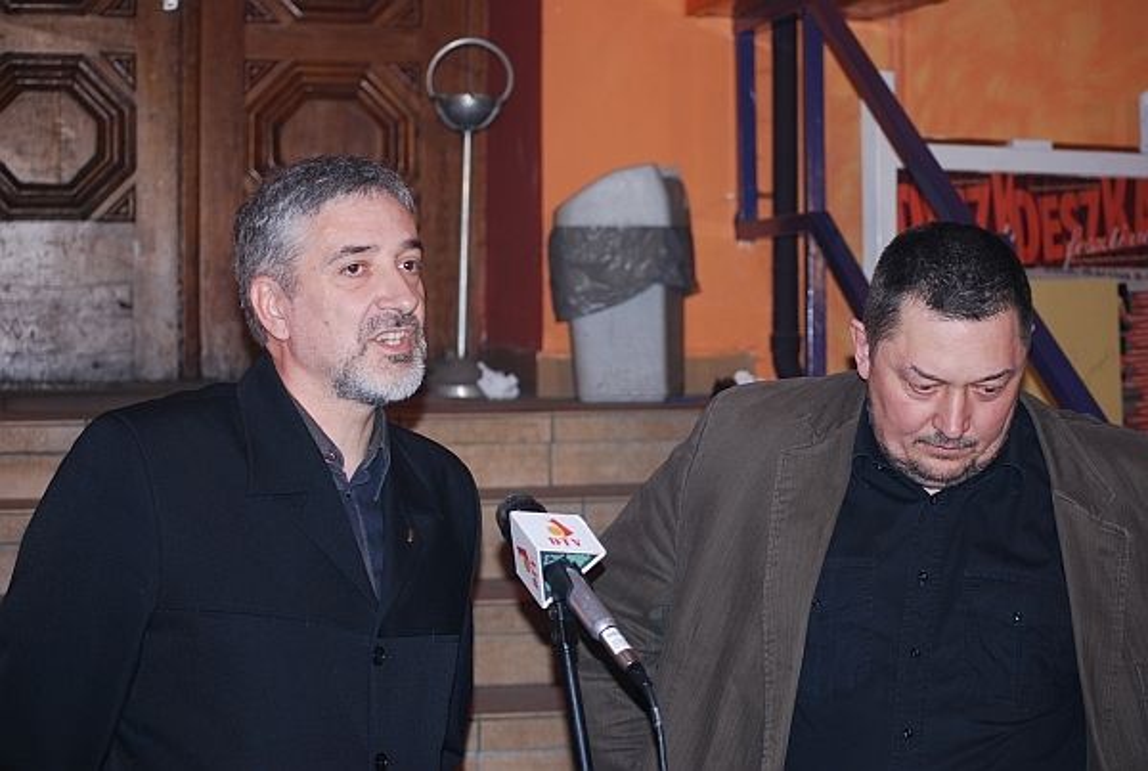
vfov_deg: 16.6
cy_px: 386
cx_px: 574
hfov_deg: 24.6
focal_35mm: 82
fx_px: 2637
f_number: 4
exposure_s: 1/60
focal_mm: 55
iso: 220
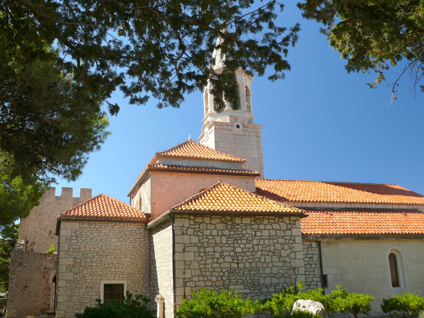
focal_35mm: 35
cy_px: 159
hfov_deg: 52.6
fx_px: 429
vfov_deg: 40.7
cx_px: 212
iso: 100
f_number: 4
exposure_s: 1/200
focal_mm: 7.4
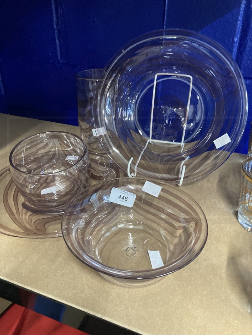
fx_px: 272
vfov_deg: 63.4
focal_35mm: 28
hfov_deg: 49.8
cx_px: 126
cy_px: 168
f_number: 1.8
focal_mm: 3.99
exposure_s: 1/25
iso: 500
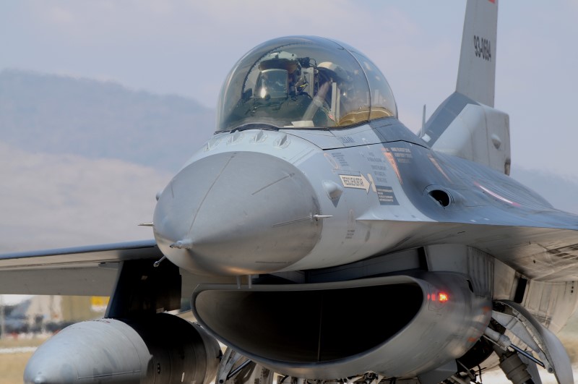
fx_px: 6734
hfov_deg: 4.9
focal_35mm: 420
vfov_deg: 3.3
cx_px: 289
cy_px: 192
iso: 200
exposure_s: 1/400
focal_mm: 280
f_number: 10
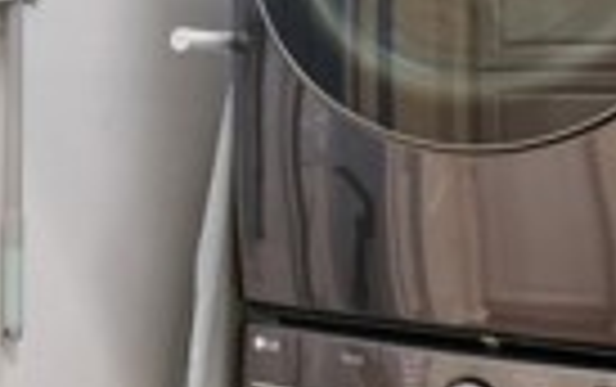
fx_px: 958
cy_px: 153
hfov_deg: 34.5
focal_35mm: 57
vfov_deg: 22.8
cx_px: 117
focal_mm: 12
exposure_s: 1/5
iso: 400
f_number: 9
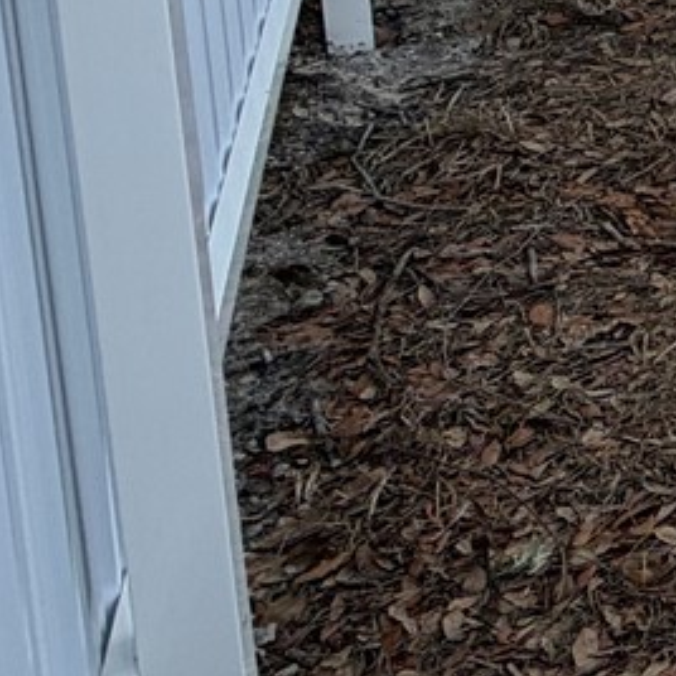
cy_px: -230
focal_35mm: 74
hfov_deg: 14.3
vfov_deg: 21.0
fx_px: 1635
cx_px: 1667
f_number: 2.2
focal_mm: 2.22
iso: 25
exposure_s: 1/770
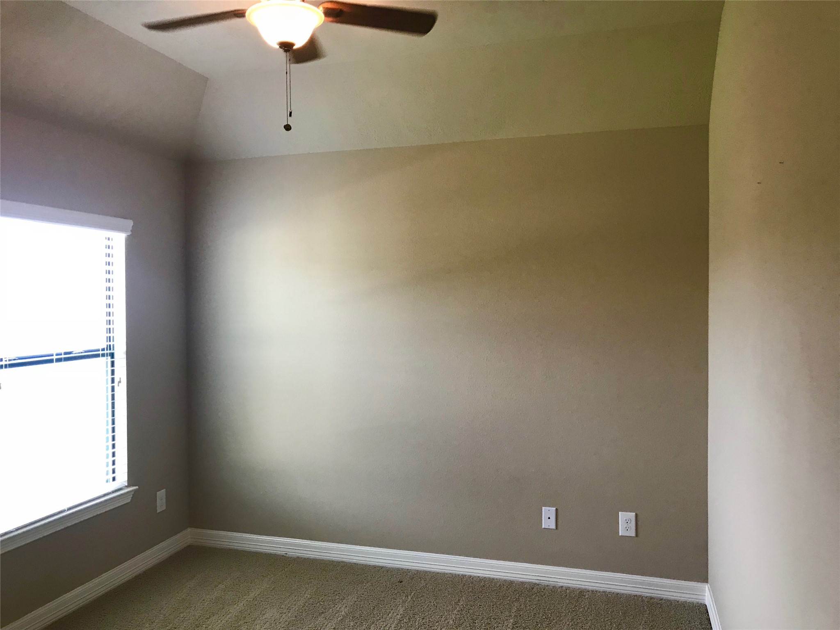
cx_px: 420
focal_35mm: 28
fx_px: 679
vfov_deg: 49.7
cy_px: 315
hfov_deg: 63.4
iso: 40
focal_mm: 3.99
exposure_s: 1/30
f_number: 1.8
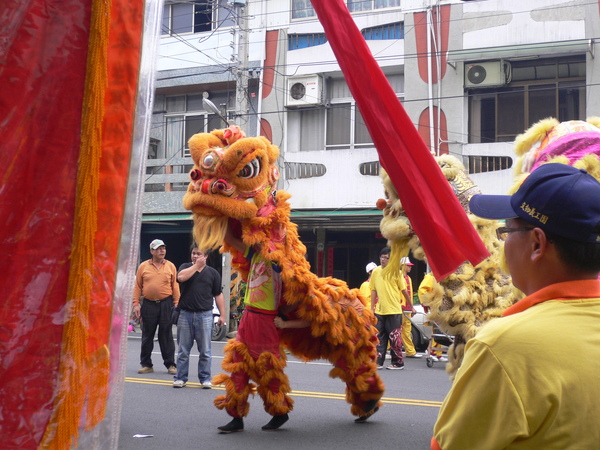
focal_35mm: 51
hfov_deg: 37.5
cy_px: 225
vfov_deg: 28.6
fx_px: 884
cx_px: 300
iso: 80
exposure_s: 1/125
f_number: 3.4
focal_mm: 8.5
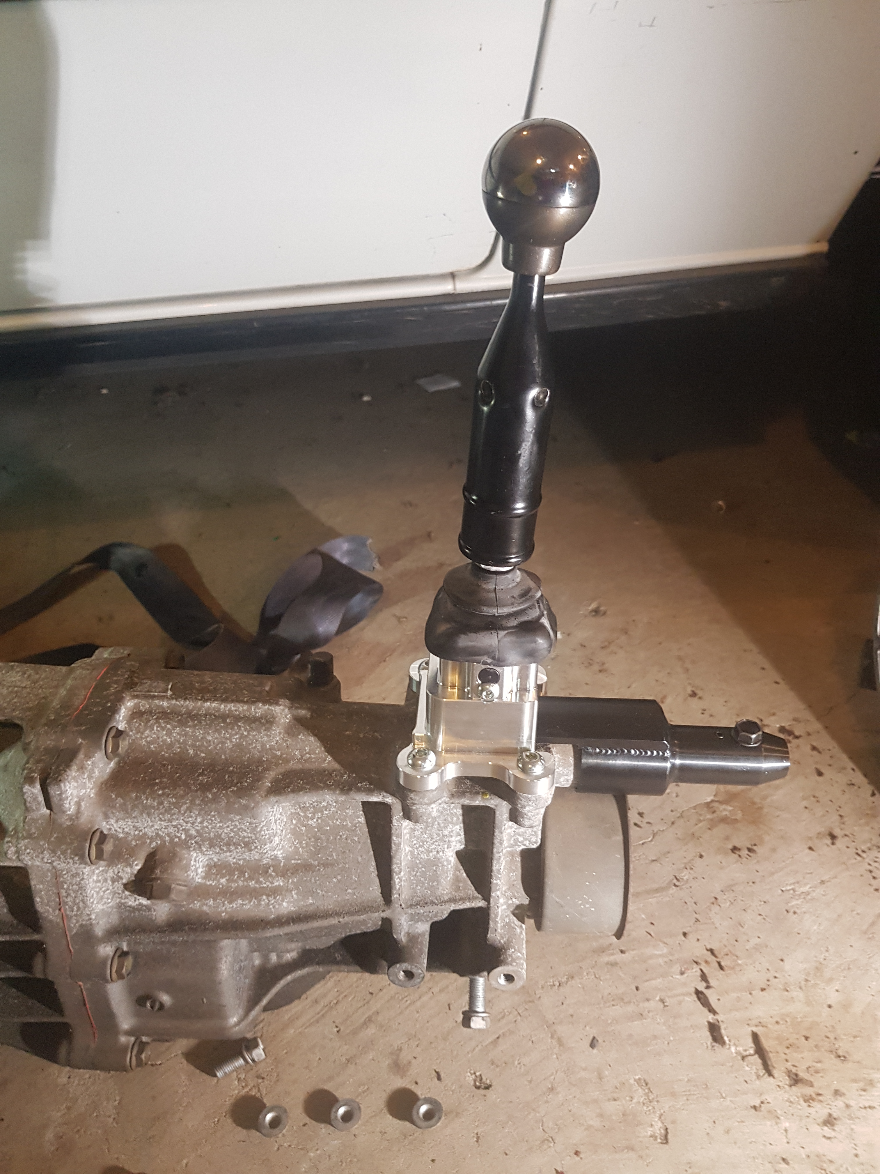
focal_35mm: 26
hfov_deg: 53.1
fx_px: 881
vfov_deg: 67.3
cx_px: 440
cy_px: 587
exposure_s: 1/33
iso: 200
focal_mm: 4.2
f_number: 1.7
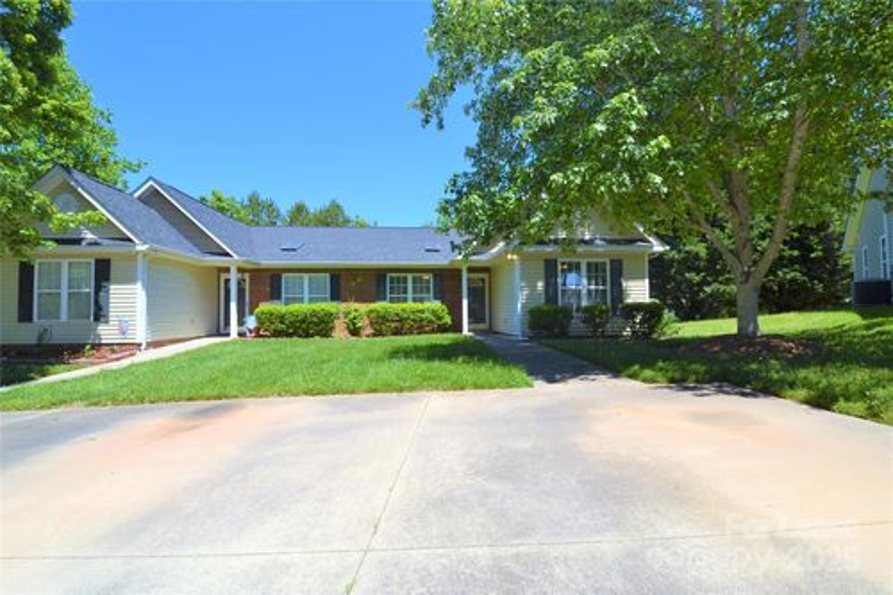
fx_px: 372
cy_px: 298
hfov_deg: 100.4
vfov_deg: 77.3
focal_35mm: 15
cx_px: 446
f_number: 9
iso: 100
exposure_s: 1/200
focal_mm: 10
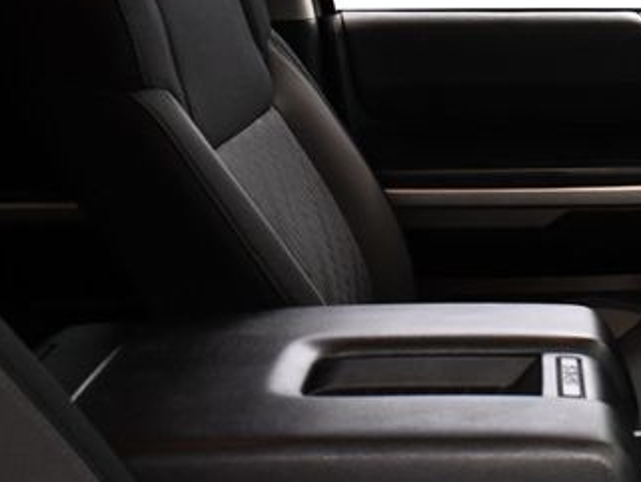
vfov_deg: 21.1
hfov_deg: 27.1
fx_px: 1278
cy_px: 116
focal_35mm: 69
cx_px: 589
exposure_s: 1/125
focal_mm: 18
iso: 1600
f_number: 3.5
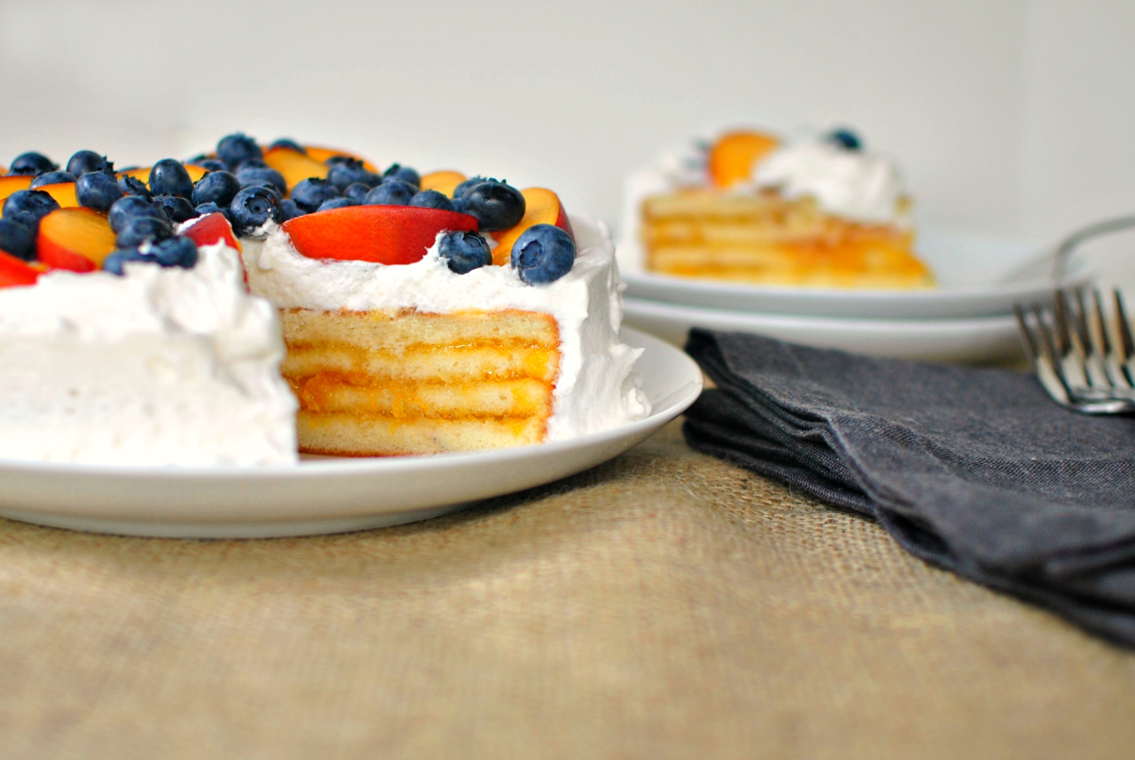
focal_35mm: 52
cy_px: 380
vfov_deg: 25.8
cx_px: 568
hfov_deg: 37.8
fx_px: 1658
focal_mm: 35
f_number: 2
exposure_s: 1/320
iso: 200
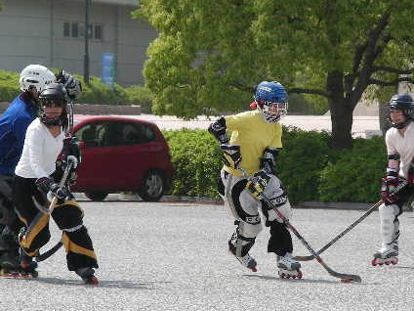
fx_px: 3540
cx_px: 227
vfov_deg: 5.0
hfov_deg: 6.7
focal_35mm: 296
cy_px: 170
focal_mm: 32.7
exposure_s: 1/332
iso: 50
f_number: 4
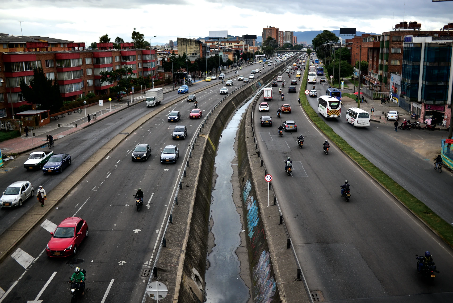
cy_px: 152
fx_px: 441
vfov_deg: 37.9
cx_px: 226
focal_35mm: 35
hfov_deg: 54.4
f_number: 1.8
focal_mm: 35
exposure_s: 1/1250
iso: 100
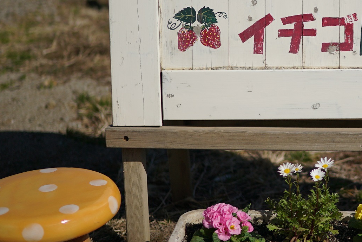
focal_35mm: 72
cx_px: 329
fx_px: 724
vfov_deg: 18.7
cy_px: 33
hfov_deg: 27.0
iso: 200
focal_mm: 35
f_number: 1.4
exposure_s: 1/8000
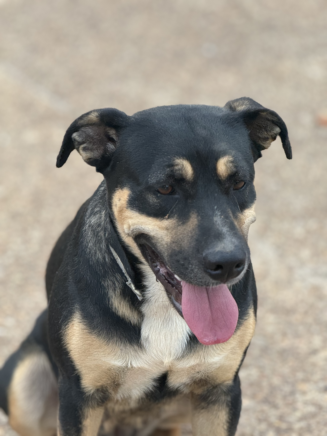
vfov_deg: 16.4
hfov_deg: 12.3
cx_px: 164
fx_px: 1511
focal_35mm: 120
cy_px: 218
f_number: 2.8
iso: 125
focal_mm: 15.66
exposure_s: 1/99
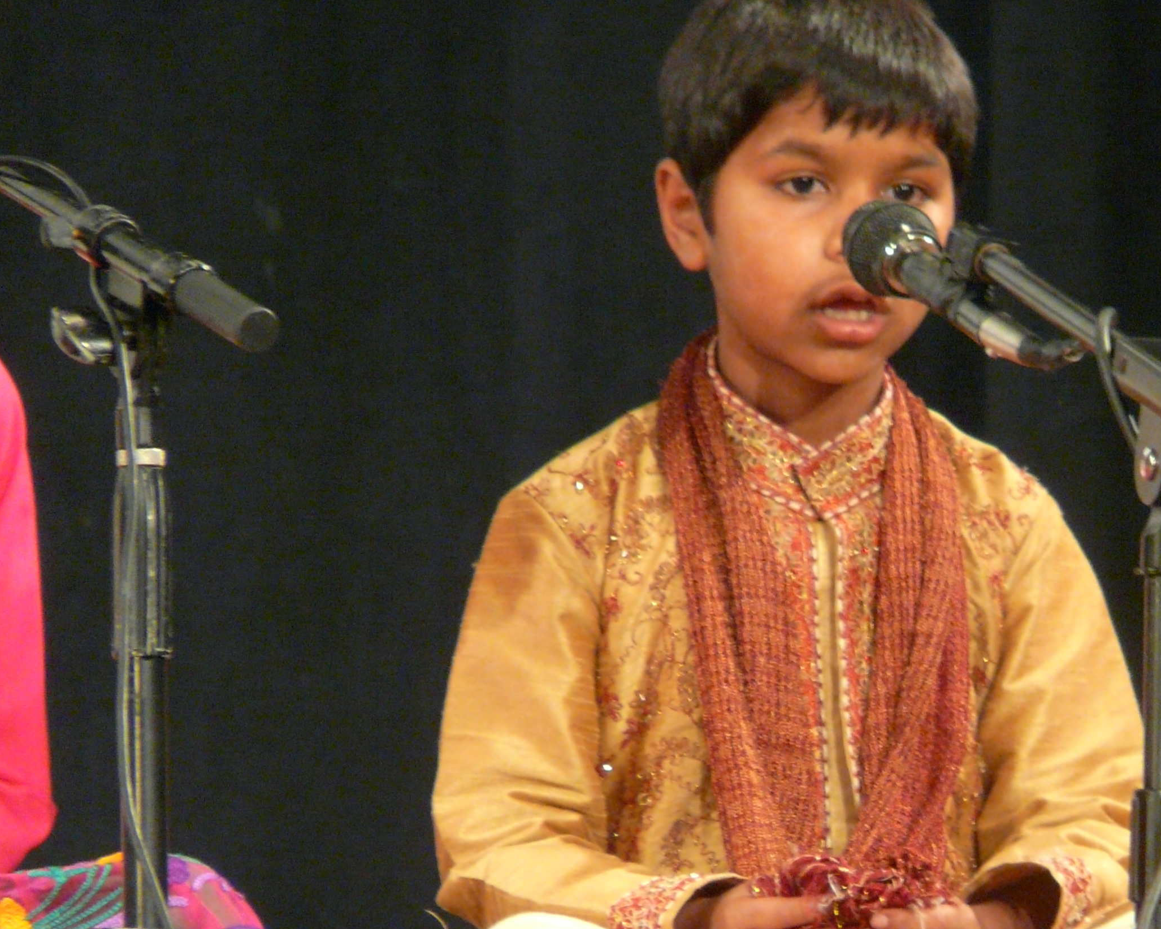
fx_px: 21853
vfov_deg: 2.4
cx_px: 903
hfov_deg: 3.0
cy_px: 560
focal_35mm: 636
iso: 400
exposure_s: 1/50
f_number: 3.6
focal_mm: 67.4
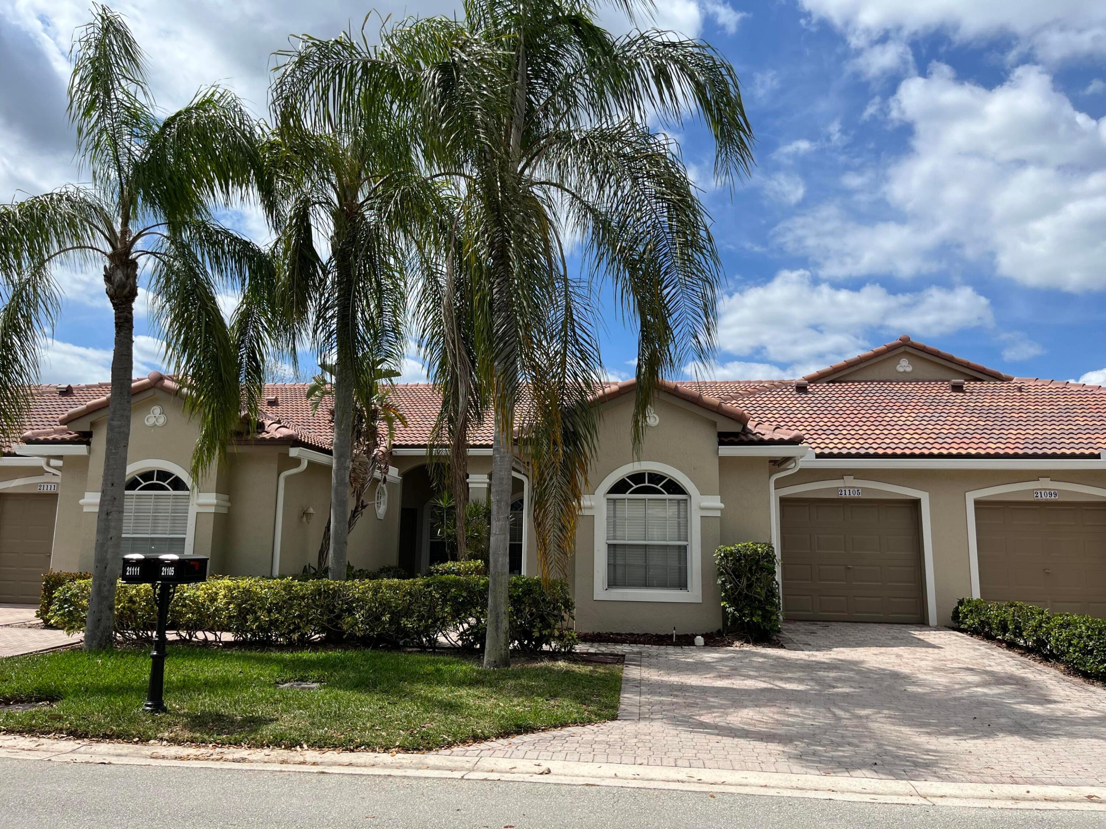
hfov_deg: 67.3
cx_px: 553
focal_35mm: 26
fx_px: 831
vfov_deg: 53.1
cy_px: 414
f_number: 1.6
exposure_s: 1/4310
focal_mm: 5.1
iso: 50
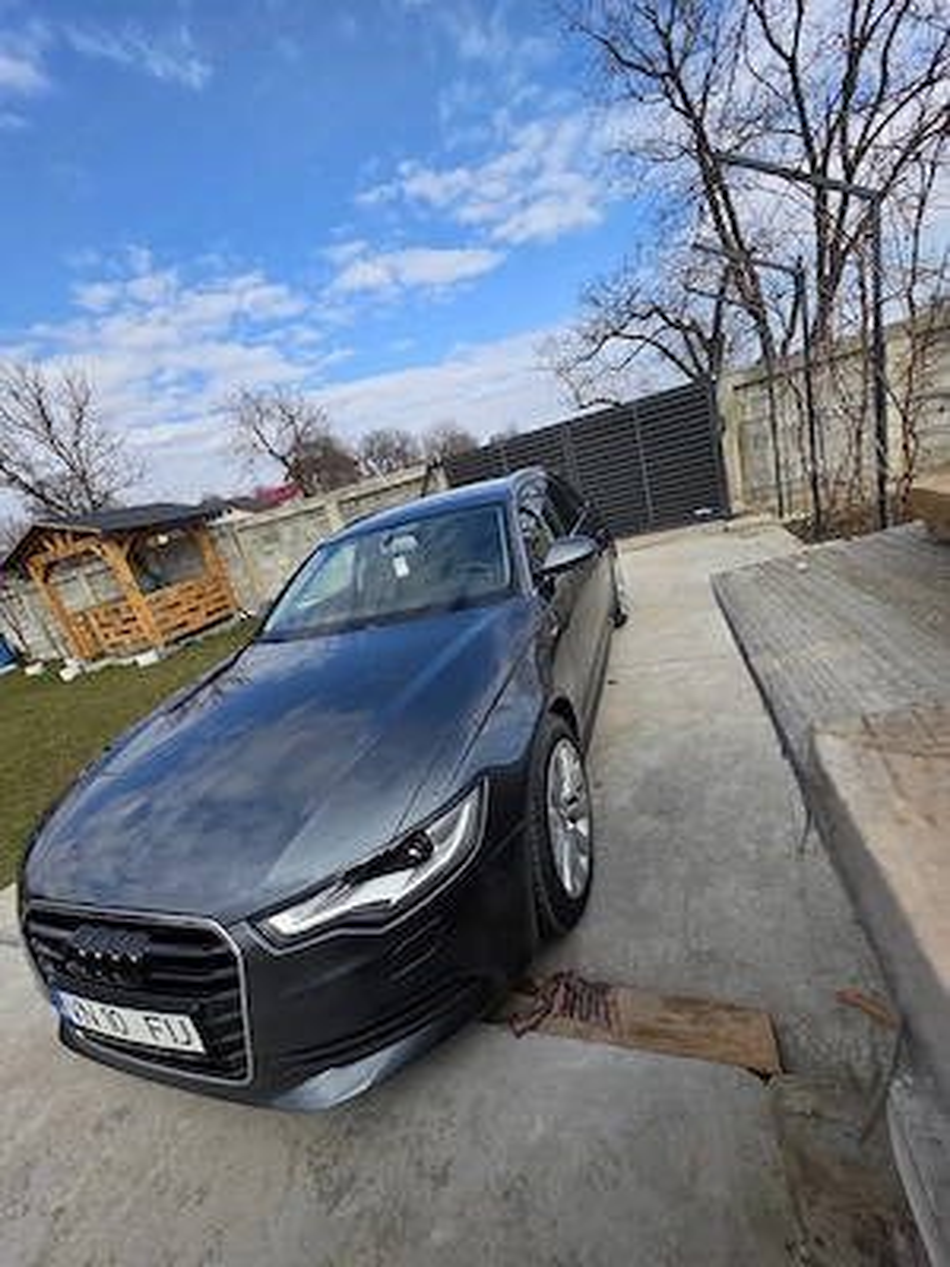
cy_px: 634
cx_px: 475
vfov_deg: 106.2
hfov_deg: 89.9
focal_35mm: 13
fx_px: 476
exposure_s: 1/1087
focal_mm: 2.2
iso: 40
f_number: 1.9
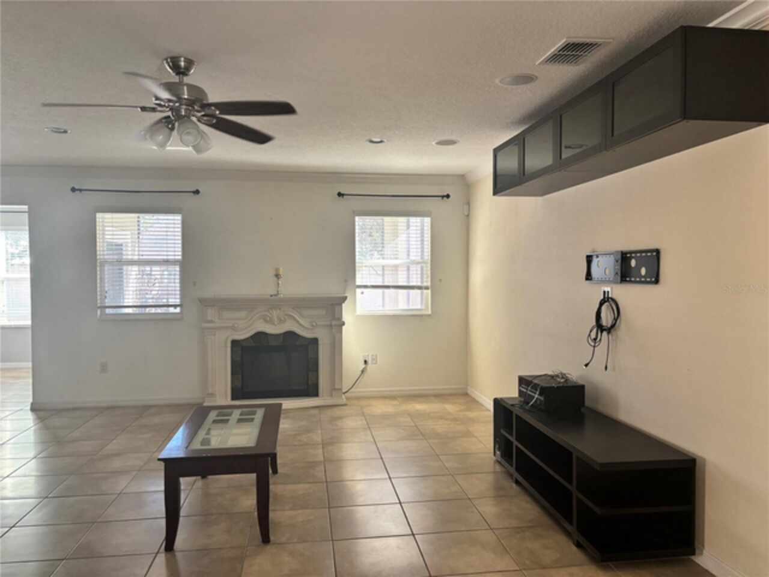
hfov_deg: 67.3
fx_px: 578
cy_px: 288
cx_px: 384
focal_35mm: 26
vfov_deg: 53.1
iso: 125
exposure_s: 1/61
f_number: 1.6
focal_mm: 5.96
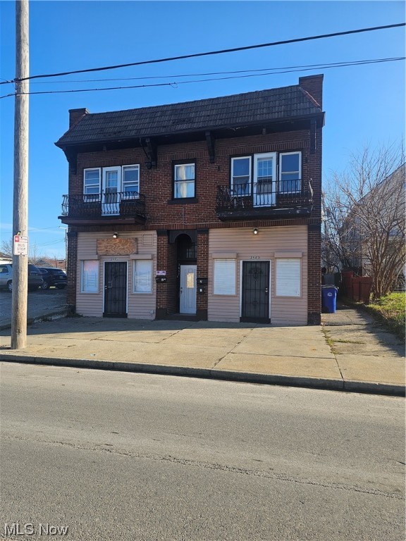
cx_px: 203
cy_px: 270
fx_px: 360
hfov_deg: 58.9
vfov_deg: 73.9
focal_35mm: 23
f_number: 1.7
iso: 10
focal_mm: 6.3
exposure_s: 1/392
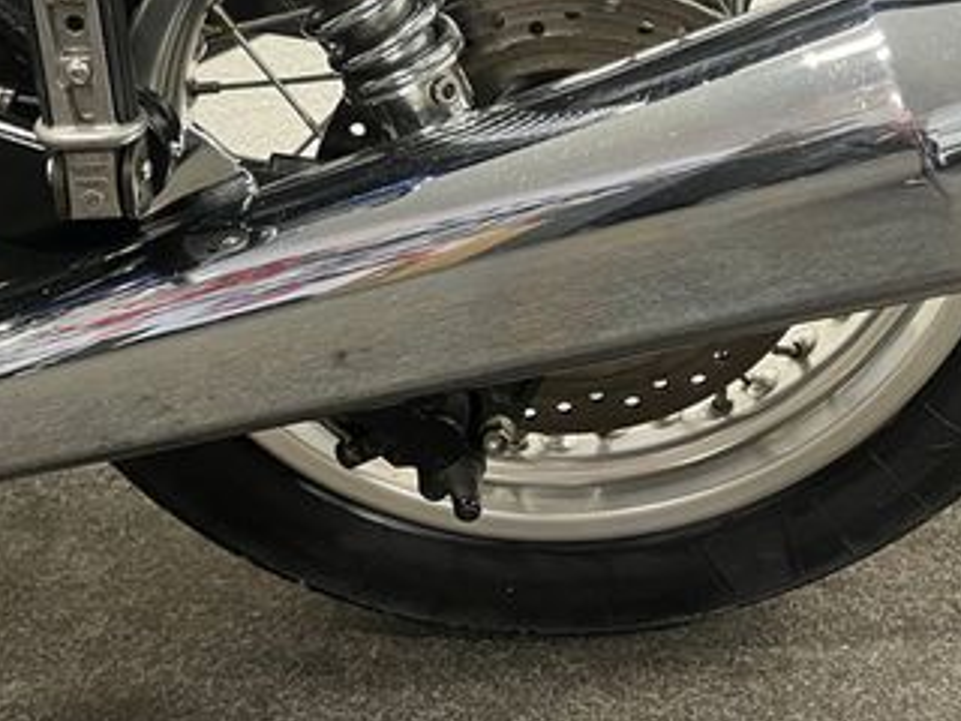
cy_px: 12
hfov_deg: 36.8
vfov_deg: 26.6
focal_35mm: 52
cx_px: 444
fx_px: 1444
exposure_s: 1/50
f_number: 1.6
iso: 320
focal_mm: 5.1
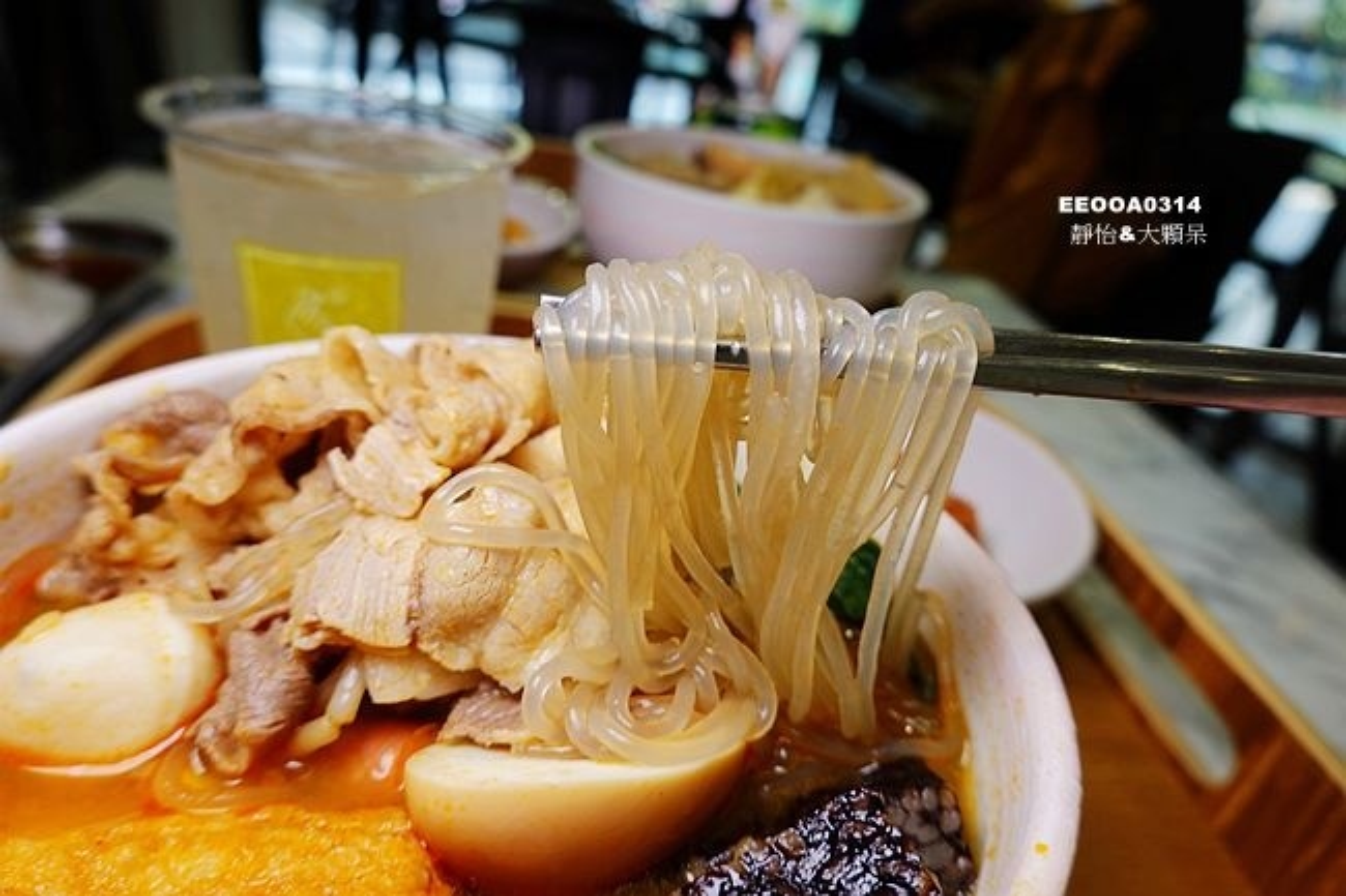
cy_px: 448
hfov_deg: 73.8
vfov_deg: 53.1
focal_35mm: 24
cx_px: 673
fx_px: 897
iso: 125
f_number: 2.8
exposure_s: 1/100
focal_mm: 9
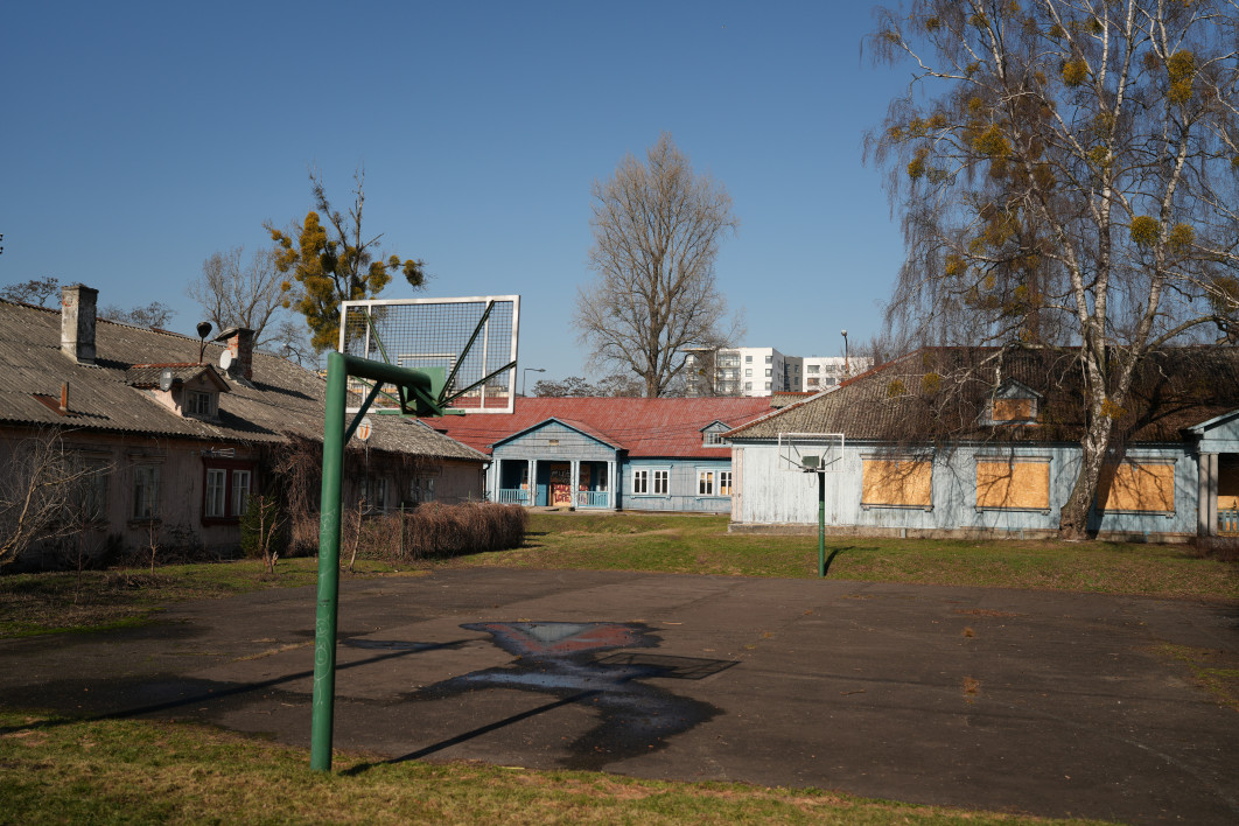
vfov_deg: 37.9
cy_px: 413
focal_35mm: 35
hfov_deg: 54.4
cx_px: 620
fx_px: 1204
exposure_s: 1/3200
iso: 100
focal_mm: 35
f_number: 2.8
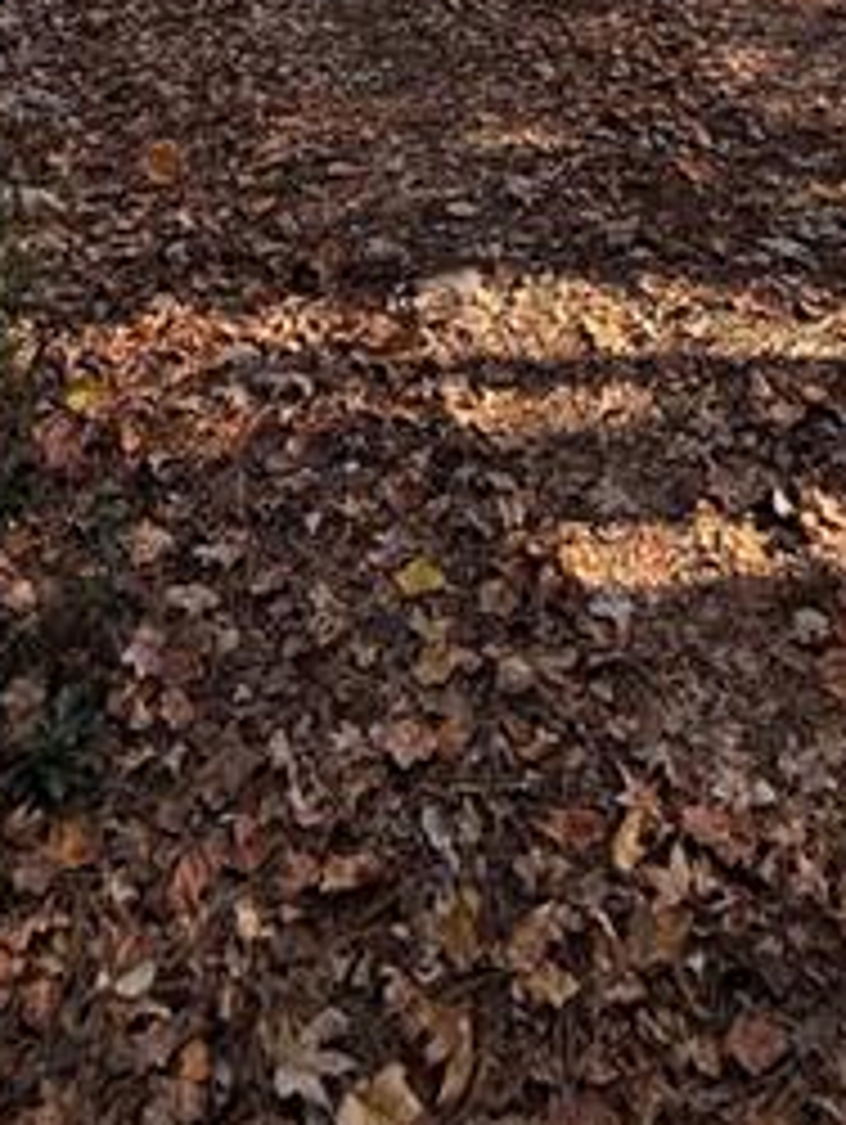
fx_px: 1399
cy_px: -432
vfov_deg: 30.9
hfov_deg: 33.6
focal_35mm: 43
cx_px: 441
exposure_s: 1/494
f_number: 2.2
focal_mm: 2.22
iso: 64
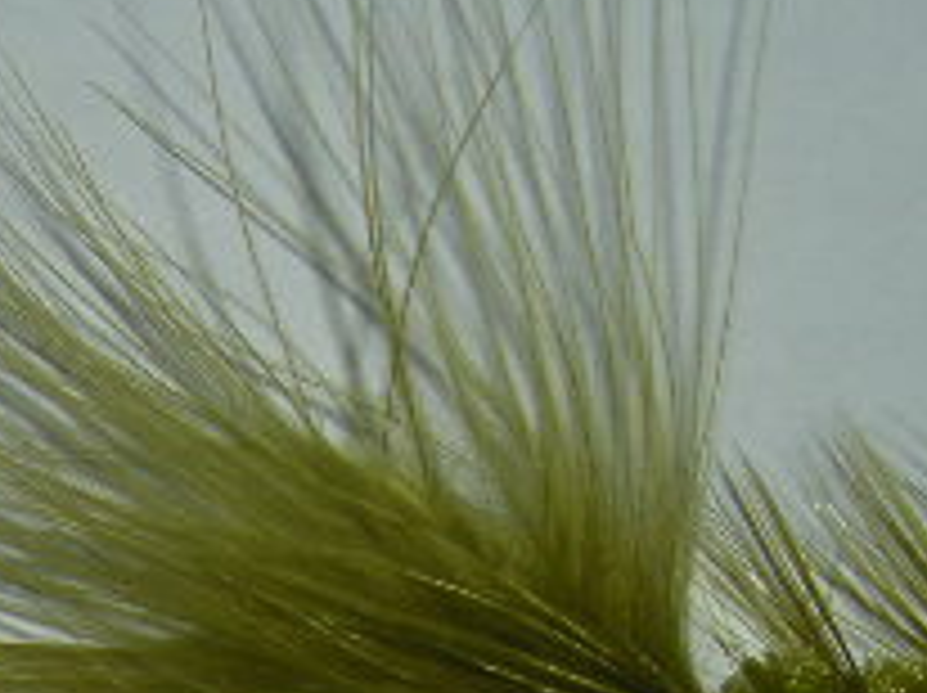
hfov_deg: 10.5
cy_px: 1656
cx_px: -356
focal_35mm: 184
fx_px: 4922
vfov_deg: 7.5
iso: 64
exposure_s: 1/60
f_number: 8
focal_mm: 7.9
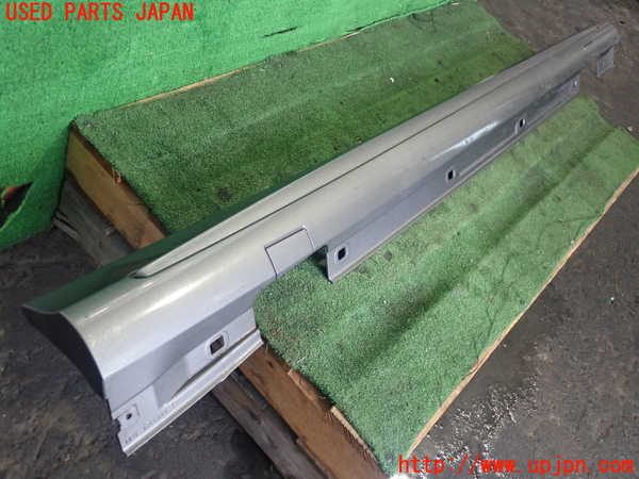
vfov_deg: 44.2
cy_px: 240
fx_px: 591
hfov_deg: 56.8
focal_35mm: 32
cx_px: 320
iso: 500
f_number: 2.4
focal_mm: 5.87
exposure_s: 1/30
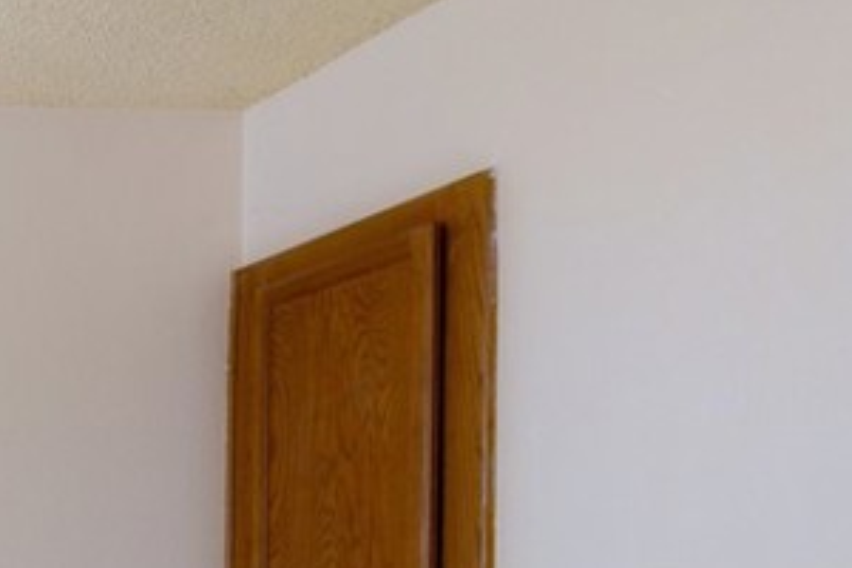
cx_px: -548
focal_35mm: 58
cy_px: 622
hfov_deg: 23.8
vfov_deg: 22.1
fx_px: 1373
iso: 125
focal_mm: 17
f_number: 2.8
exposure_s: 1/10
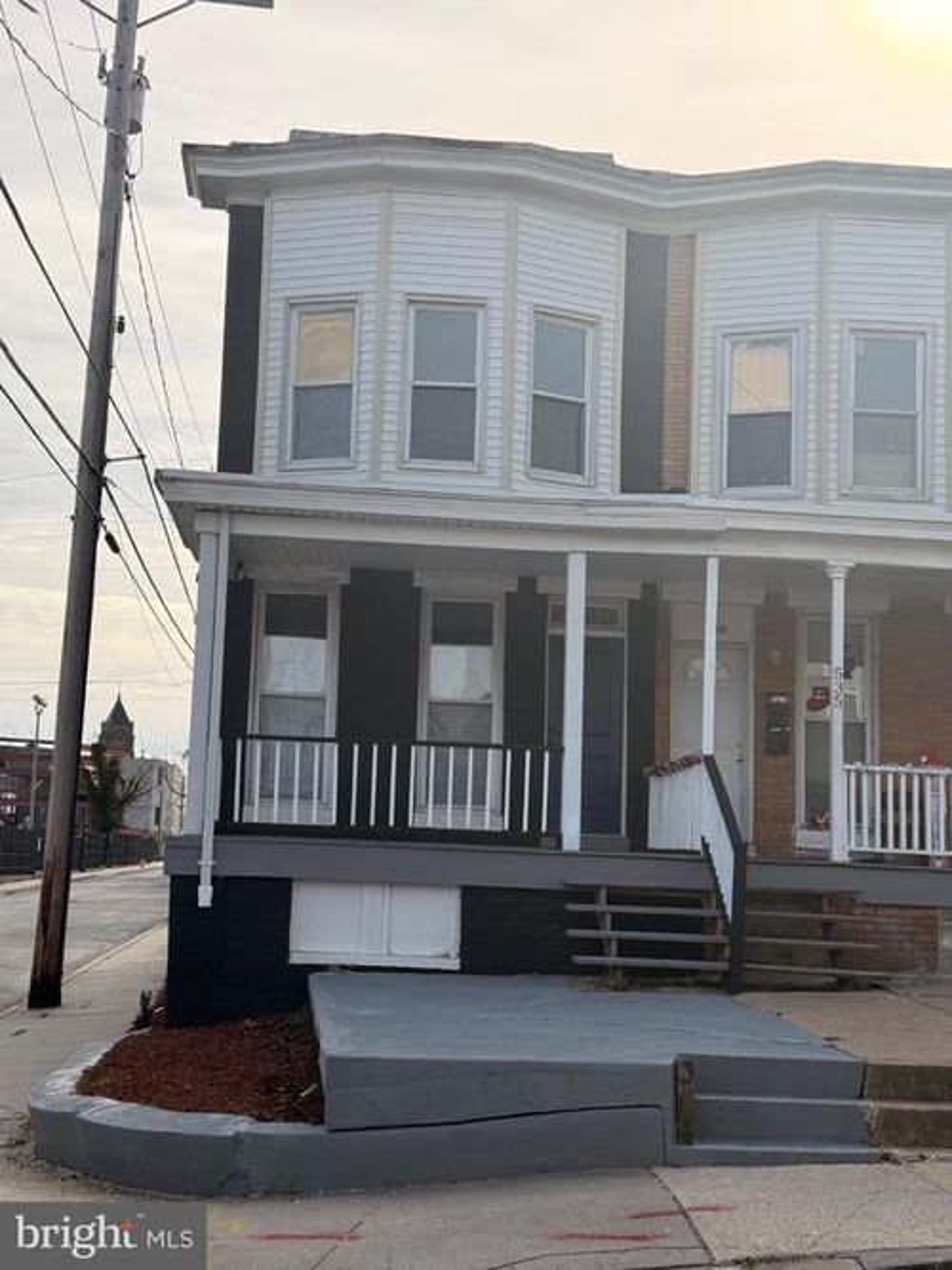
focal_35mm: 48
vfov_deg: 39.7
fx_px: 1761
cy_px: 635
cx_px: 476
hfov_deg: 30.3
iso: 100
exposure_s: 1/7143
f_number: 1.78
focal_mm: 6.76
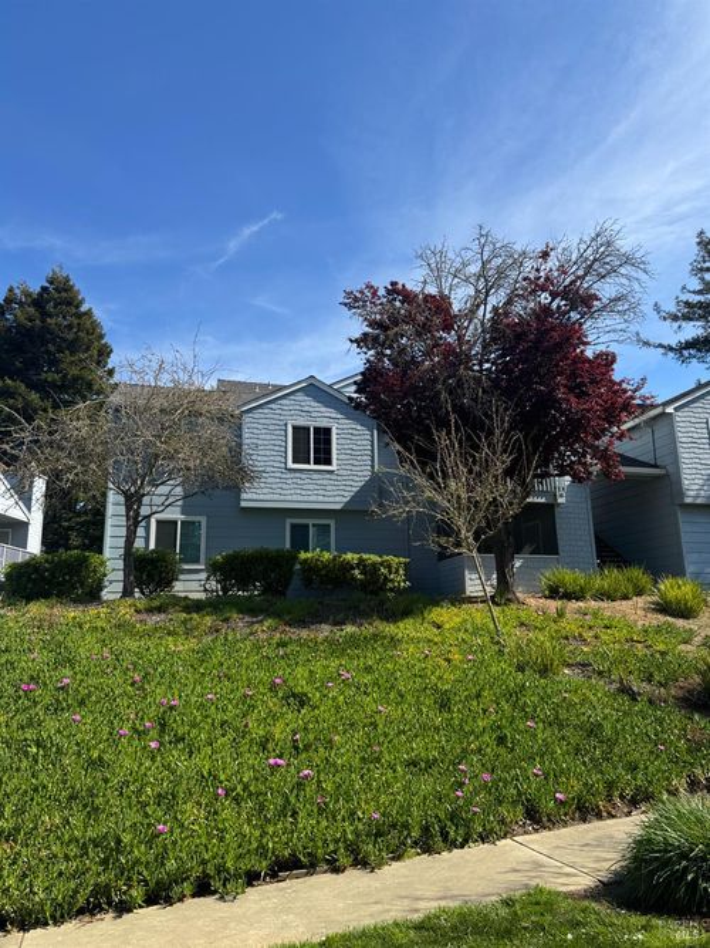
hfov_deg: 56.8
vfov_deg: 71.6
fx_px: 657
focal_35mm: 24
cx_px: 355
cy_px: 474
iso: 80
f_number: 1.78
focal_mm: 6.76
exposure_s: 1/2506
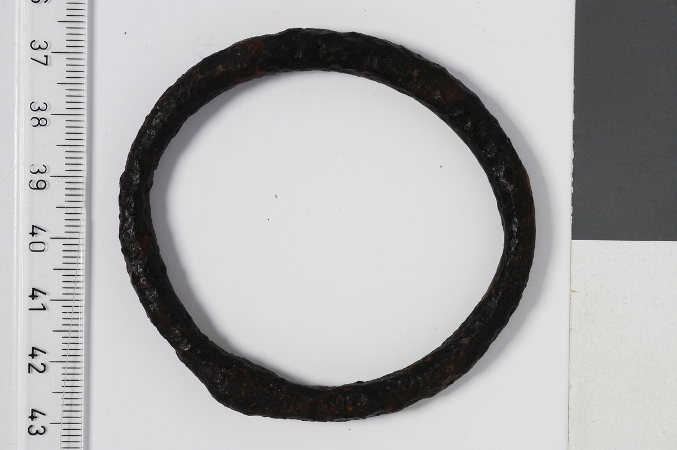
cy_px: 225
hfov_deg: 24.6
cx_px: 338
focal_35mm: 82
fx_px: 1550
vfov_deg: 16.5
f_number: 16
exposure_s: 1/125
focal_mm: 55
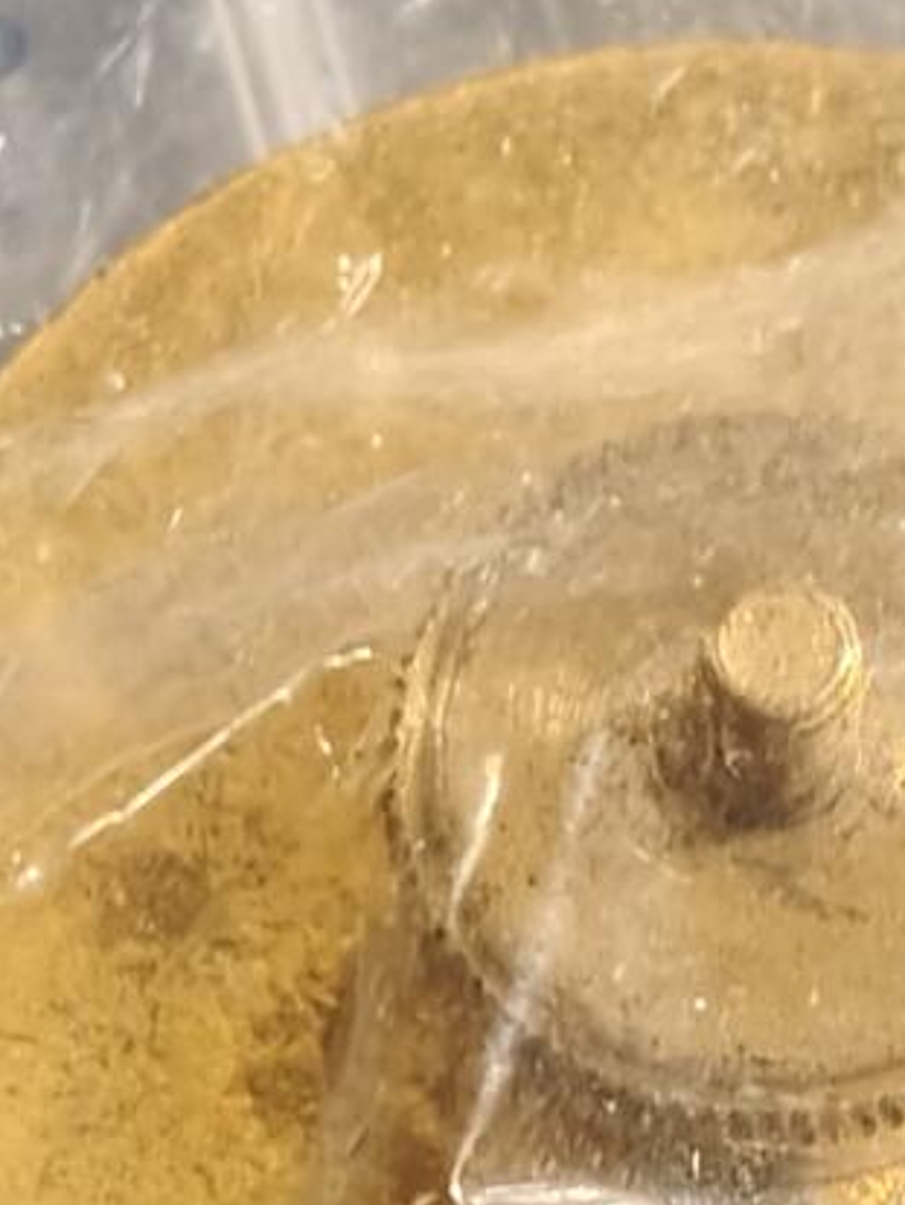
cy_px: 1429
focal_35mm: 100
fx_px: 3482
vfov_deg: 18.6
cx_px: 844
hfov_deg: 14.6
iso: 250
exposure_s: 1/50
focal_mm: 2.32
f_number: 2
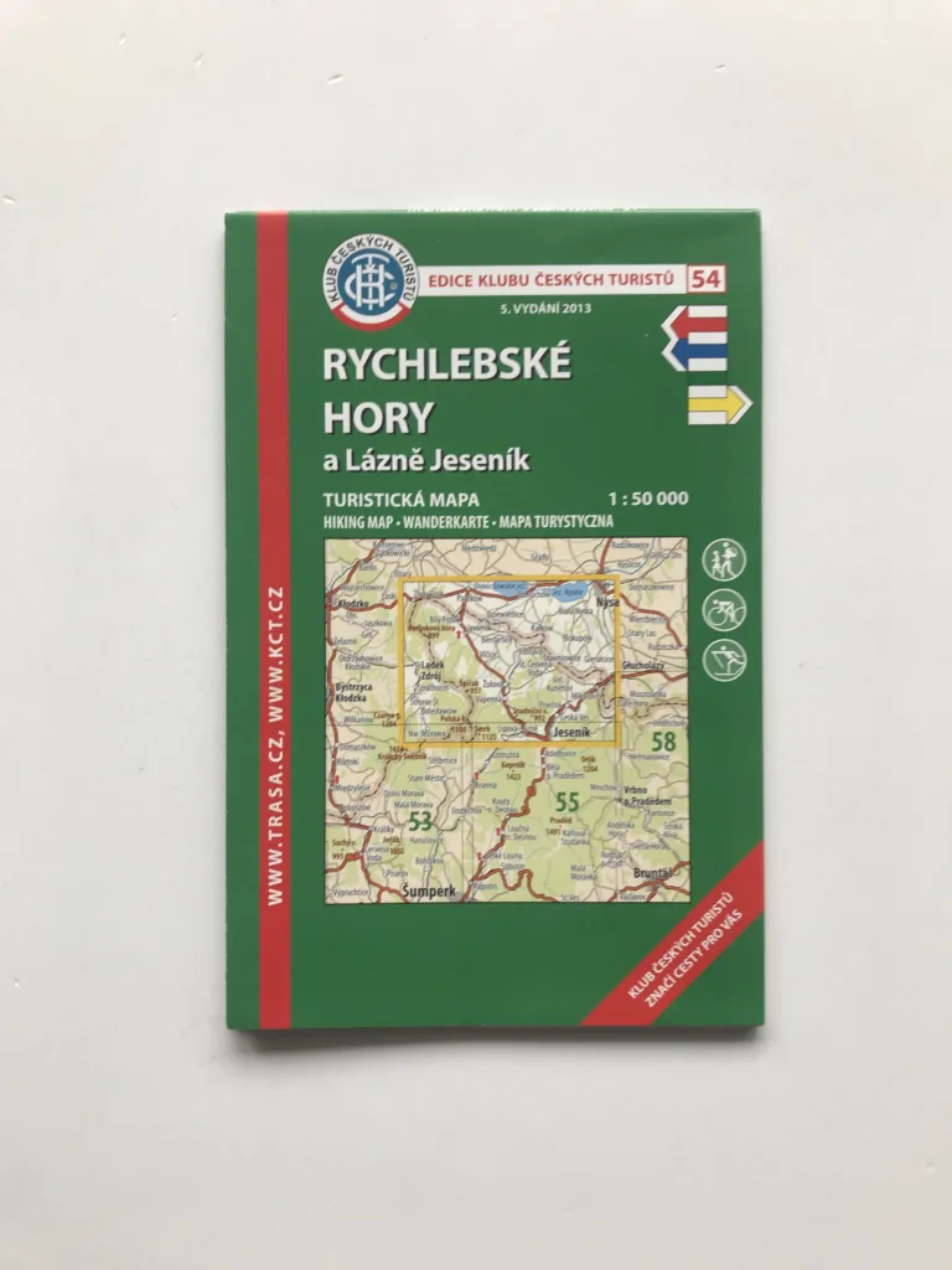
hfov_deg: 49.7
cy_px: 635
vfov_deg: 63.4
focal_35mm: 28
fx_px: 1027
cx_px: 476
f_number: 1.8
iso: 25
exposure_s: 1/50
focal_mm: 3.99
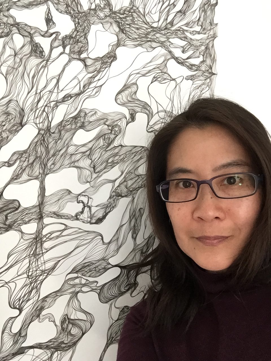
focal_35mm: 31
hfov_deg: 45.4
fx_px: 324
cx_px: 136
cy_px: 180
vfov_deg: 58.4
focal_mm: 2.65
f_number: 2.2
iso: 200
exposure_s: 1/30
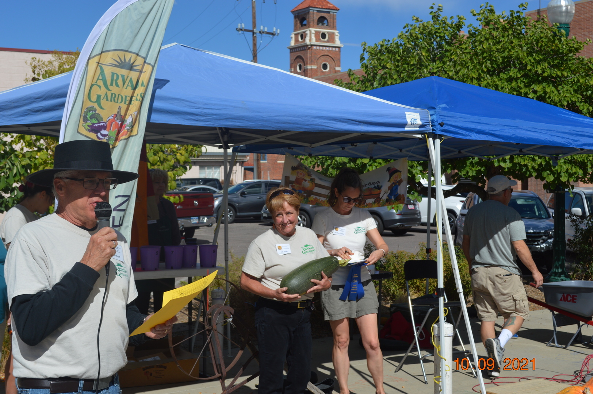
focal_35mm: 51
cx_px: 296
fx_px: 839
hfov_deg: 38.9
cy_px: 197
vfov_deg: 26.4
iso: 100
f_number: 8
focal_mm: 34
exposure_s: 1/500
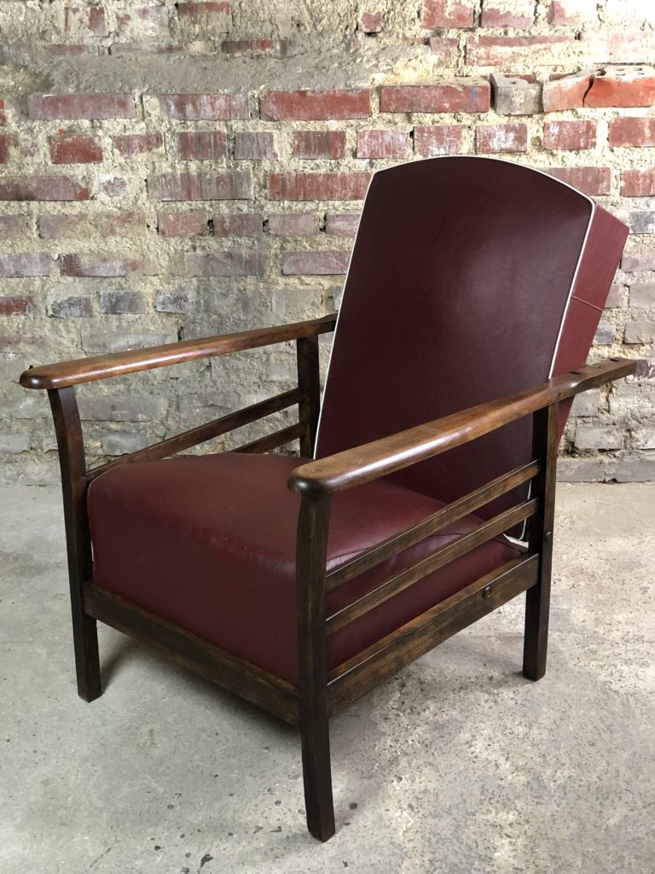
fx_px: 1312
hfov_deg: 28.0
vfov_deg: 36.8
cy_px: 437
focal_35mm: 52
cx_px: 328
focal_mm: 6
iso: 160
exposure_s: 1/25
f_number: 2.4
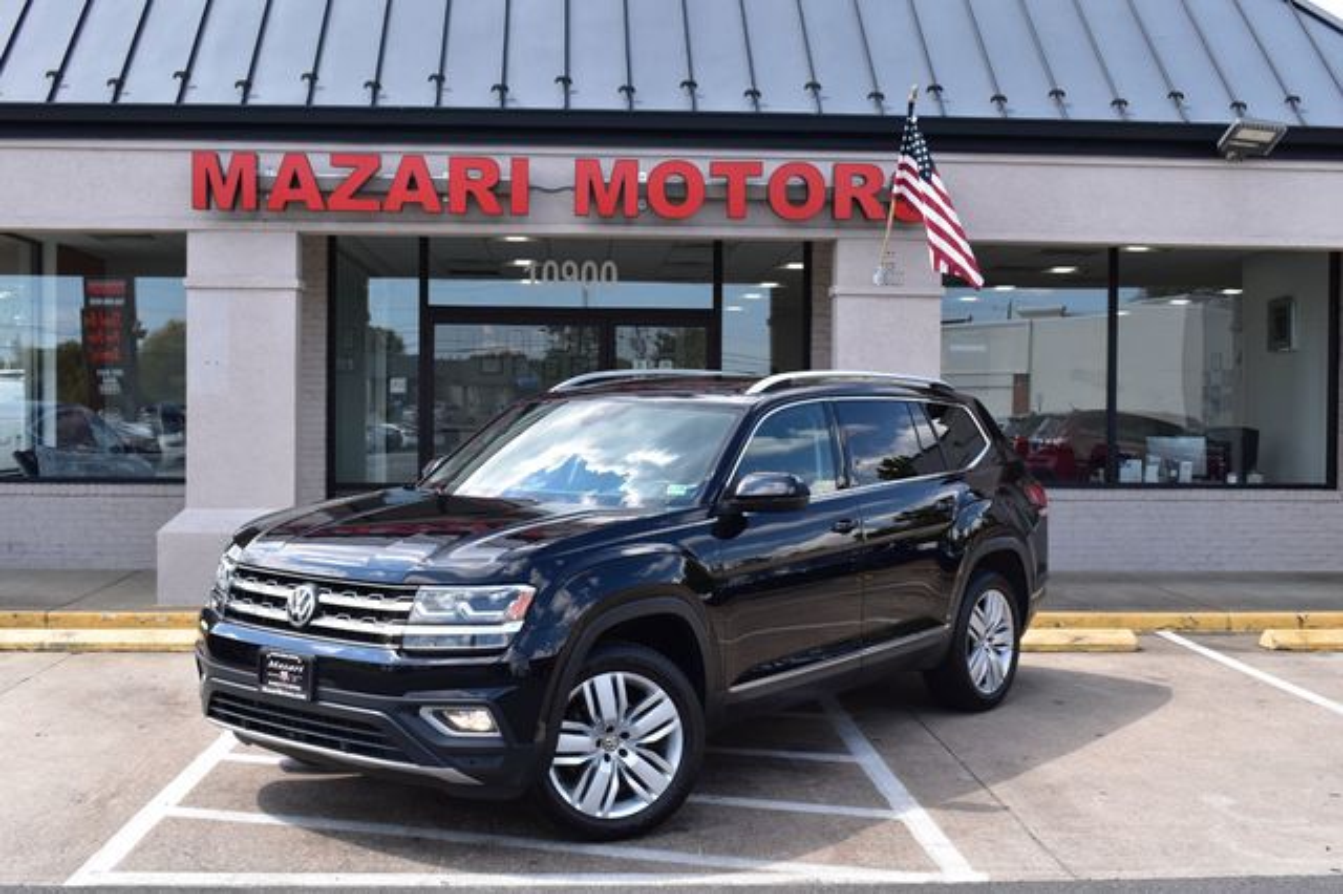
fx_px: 1566
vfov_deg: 31.9
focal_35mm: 42
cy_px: 447
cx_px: 672
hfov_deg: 46.4
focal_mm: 28
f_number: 10
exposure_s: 1/320
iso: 400
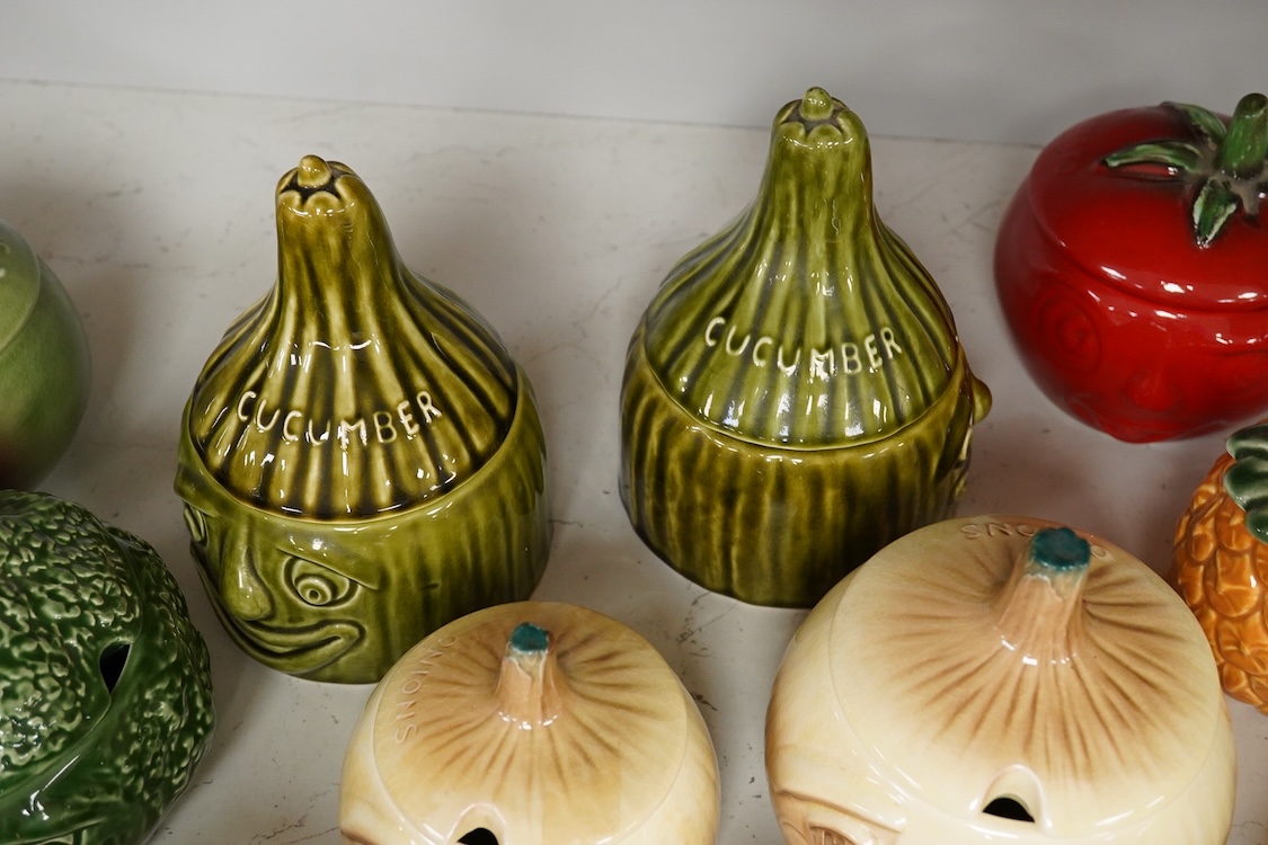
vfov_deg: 29.9
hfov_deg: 43.6
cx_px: 634
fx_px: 1585
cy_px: 422
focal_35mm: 45
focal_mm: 30
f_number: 9
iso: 2500
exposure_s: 1/100
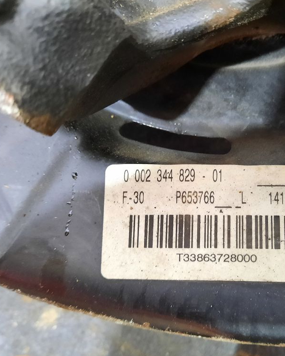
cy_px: 195
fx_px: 411
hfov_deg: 37.7
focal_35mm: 39
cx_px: 194
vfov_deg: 46.8
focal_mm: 4.6
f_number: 2
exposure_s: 1/20
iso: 640
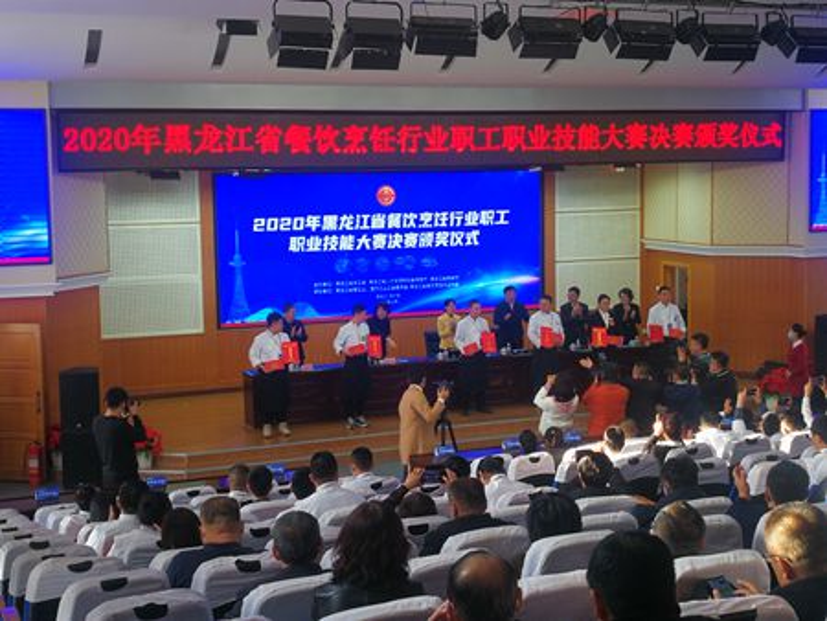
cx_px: 414
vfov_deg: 27.1
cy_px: 310
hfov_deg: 35.5
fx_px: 1291
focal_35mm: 54
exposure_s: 1/100
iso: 100
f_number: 2.2
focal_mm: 3.95
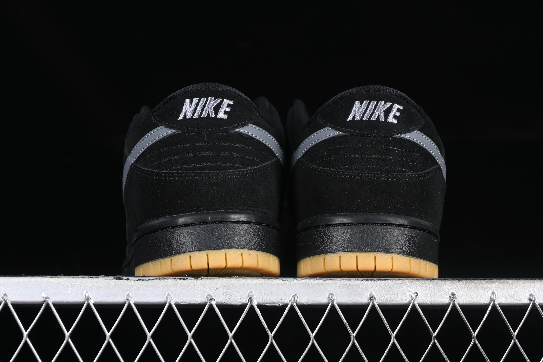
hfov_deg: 21.5
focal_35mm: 95
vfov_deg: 14.4
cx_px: 288
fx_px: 1433
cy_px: 140
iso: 160
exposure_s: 1/60
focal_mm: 50
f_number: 6.3
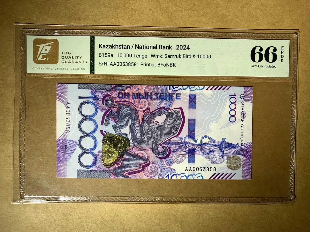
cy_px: 116
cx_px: 155
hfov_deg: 67.3
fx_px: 233
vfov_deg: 53.1
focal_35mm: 26
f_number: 1.8
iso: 25
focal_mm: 4.25
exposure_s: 1/209
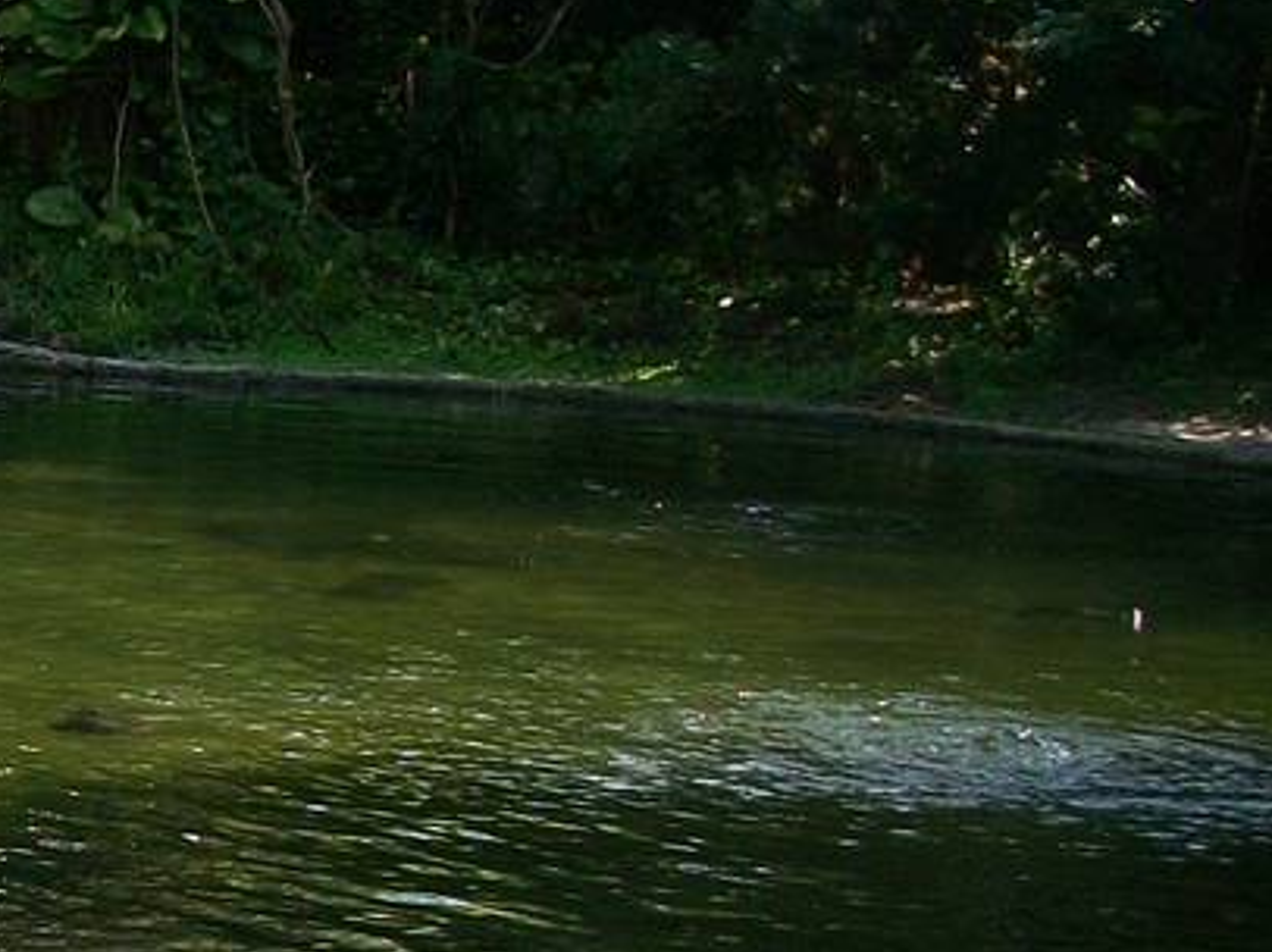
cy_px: 908
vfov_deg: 10.7
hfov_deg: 12.9
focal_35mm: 138
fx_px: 5068
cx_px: -1071
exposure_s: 1/200
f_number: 3.1
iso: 80
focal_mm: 6.3
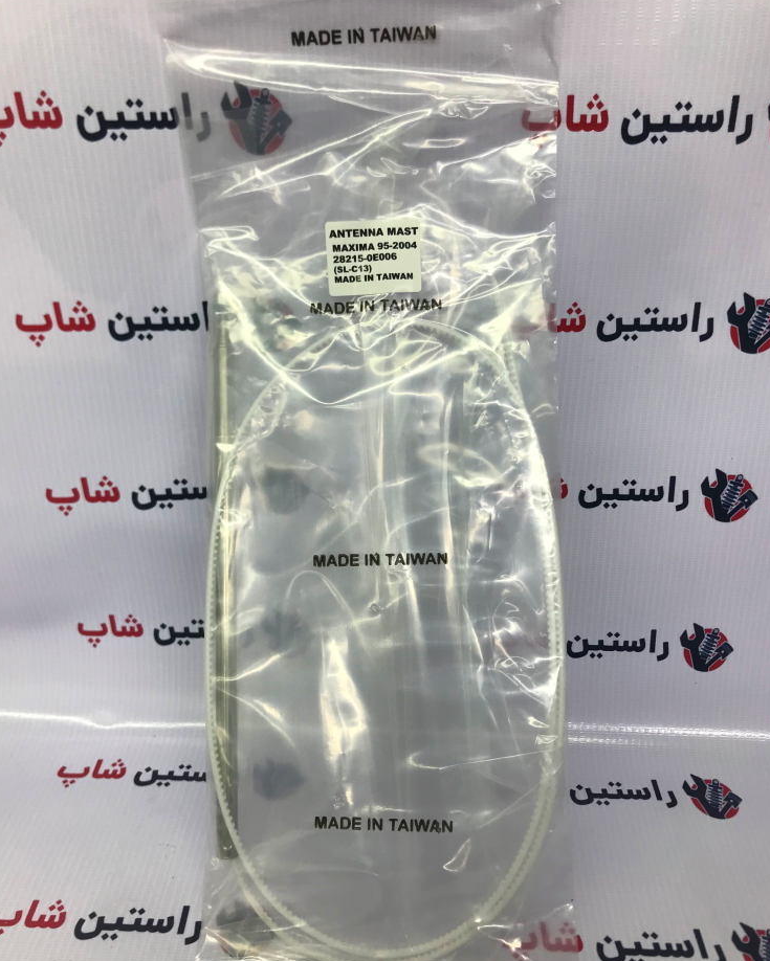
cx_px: 390
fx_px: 854
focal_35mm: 30
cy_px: 514
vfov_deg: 58.7
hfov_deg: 48.5
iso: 32
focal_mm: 3.99
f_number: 1.8
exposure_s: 1/100
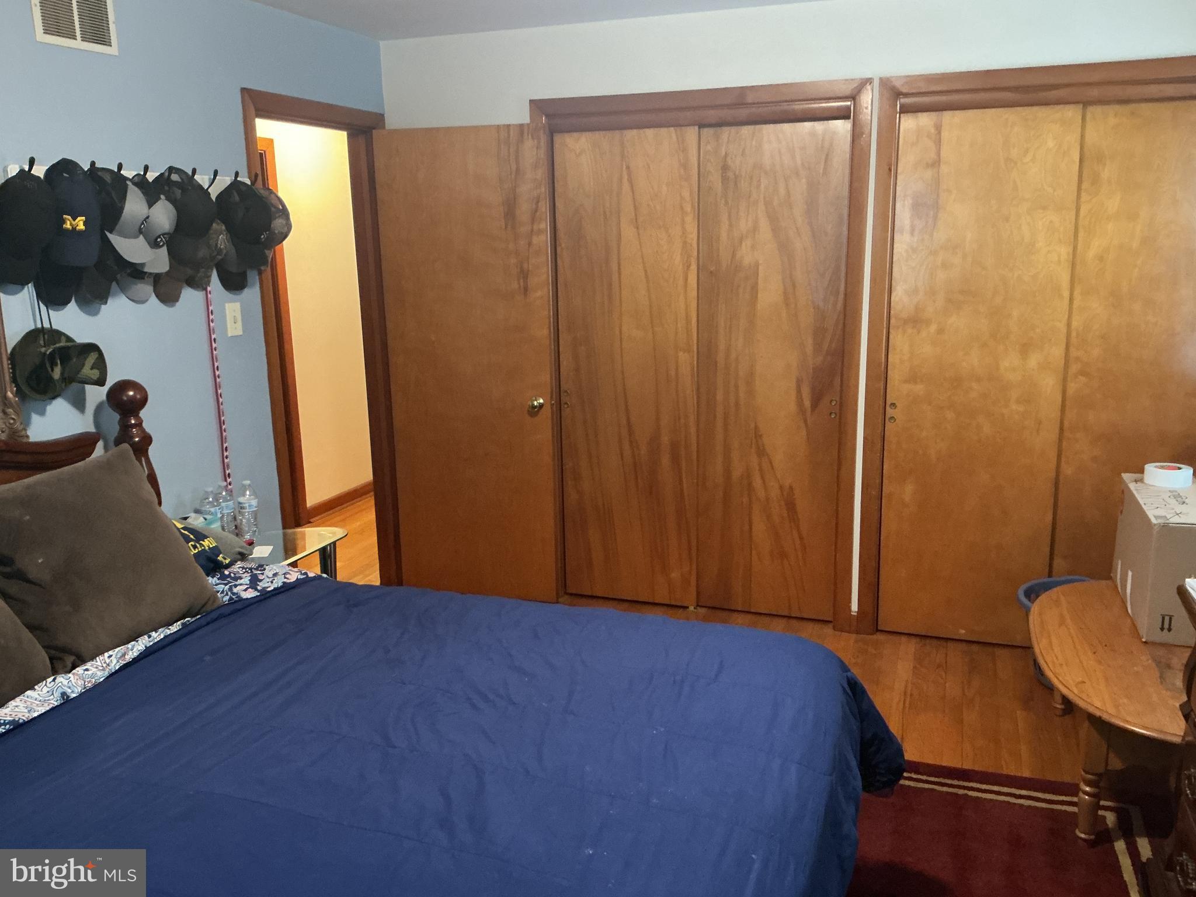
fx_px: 1002
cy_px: 448
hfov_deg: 61.7
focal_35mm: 29
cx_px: 598
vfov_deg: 48.2
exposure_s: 1/30
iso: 320
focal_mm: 3
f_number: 1.8
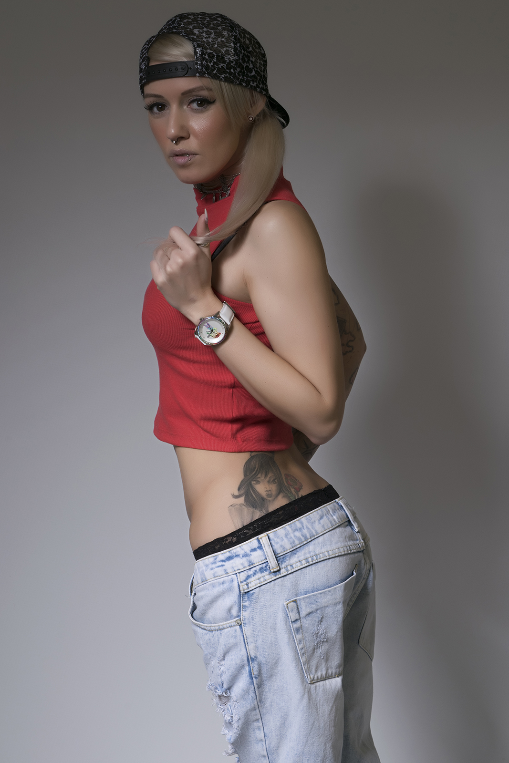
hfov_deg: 16.6
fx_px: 1749
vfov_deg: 24.6
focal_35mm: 82
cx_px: 254
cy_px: 382
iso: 100
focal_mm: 55
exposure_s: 1/100
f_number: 14
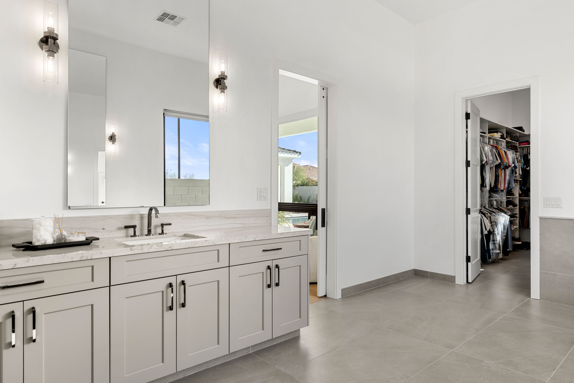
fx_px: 351
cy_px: 192
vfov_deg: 57.2
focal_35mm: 22
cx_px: 287
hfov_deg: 78.6
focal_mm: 22
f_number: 9
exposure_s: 1/15
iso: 320
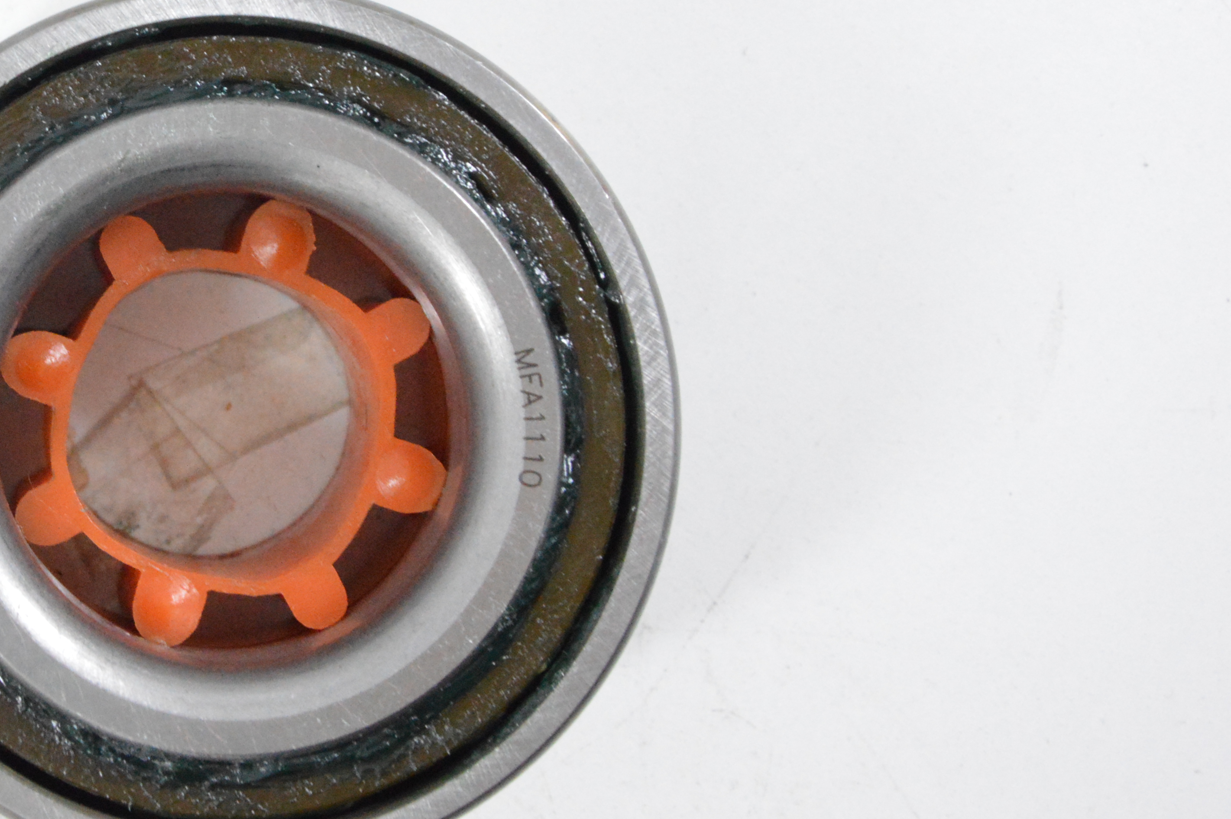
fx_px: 4339
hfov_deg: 15.8
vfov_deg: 10.7
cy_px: 157
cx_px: -44
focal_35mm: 127
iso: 3200
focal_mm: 40
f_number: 7.1
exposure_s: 1/100
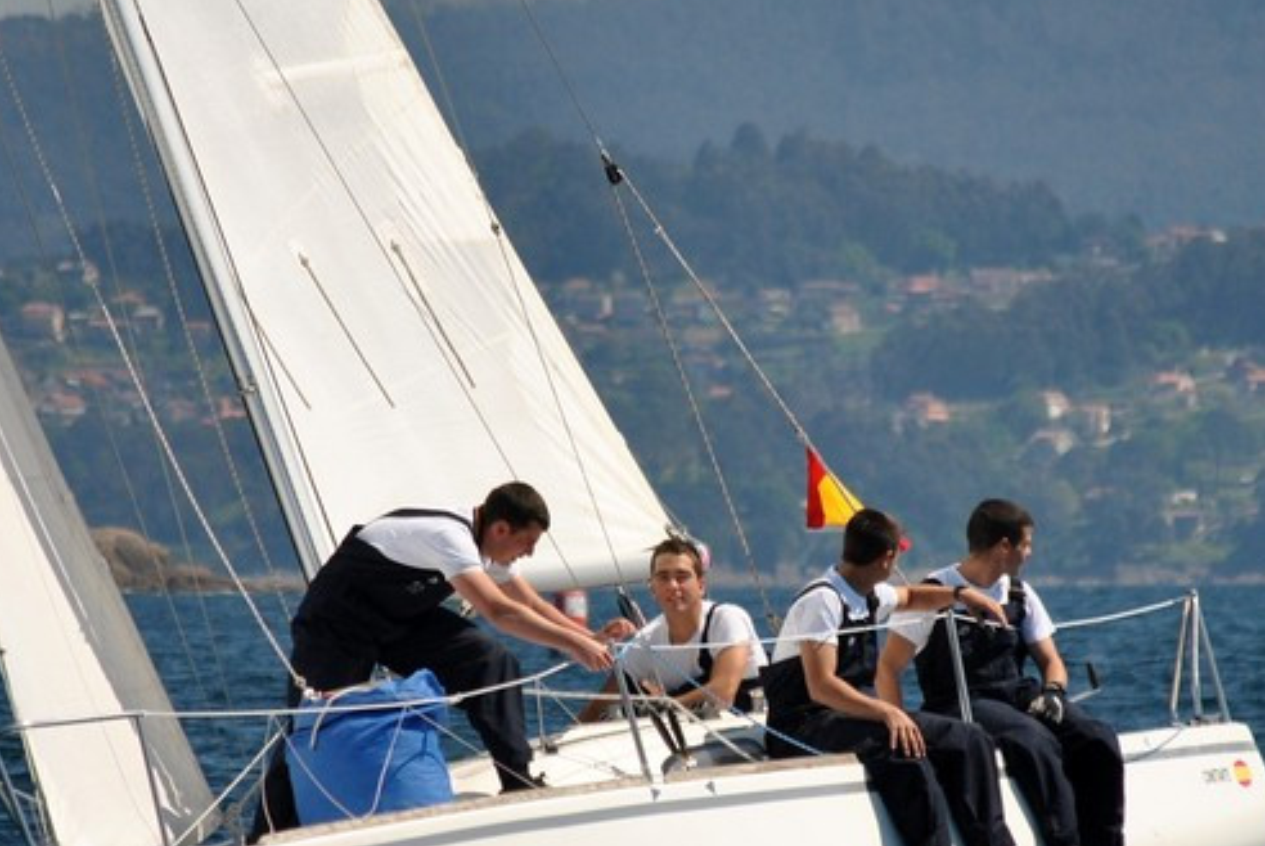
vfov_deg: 2.9
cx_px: 681
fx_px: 16459
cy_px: 550
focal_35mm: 468
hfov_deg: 4.4
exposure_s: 1/1600
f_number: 5
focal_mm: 150
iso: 200
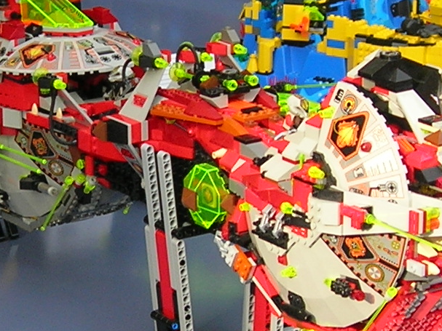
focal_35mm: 175
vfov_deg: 8.5
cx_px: 122
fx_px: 2234
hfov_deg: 11.3
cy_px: 172
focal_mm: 8.5
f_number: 2.9
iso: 64
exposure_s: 1/41.8
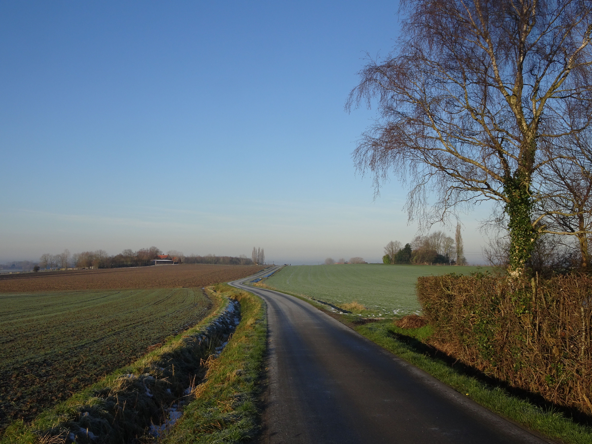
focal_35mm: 35
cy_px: 222
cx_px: 296
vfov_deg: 40.7
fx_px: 599
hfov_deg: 52.6
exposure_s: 1/640
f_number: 4
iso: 80
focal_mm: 5.98
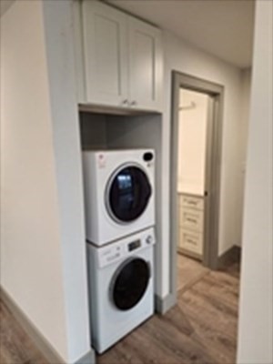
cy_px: 182
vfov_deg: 73.9
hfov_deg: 58.9
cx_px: 136
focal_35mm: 23
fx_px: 242
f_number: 1.8
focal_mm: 6.4
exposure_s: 1/120
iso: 320
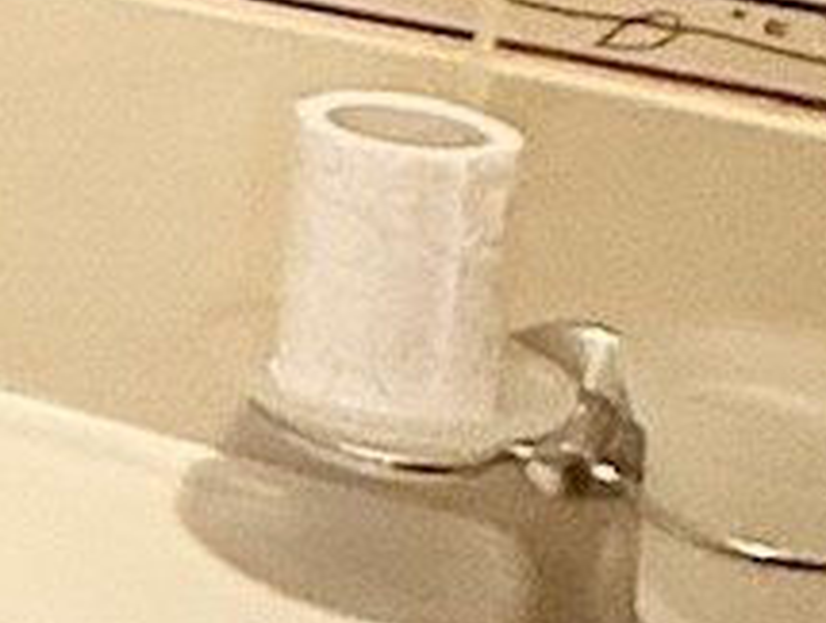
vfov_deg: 10.8
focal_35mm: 130
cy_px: -431
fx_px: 3107
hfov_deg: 10.5
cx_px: -1675
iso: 1000
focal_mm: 2.22
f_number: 2.2
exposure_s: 1/50
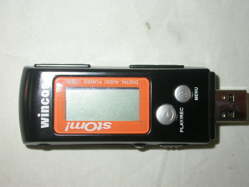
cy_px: 94
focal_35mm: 60
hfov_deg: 32.2
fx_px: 432
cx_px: 124
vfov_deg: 24.4
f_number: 3.1
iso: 100
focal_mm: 12.4
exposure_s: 1/60.3
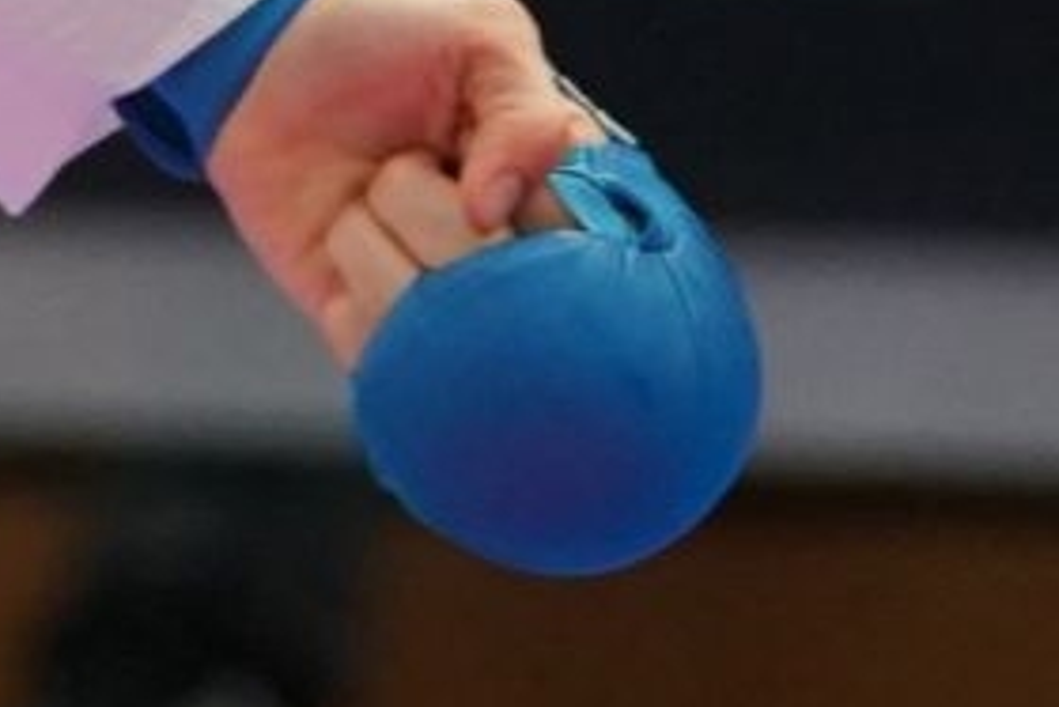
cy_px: -1346
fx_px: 48943
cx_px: -711
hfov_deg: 1.2
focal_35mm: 1663
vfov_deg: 0.8
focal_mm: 173
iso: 2000
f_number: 2.8
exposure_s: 1/1000
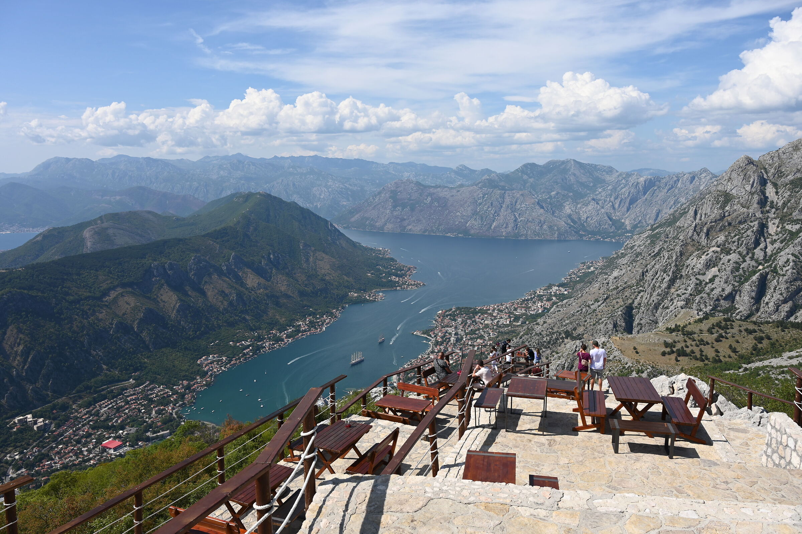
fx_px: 623
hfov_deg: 65.5
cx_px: 401
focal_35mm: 28
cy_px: 267
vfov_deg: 46.3
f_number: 9
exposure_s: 1/320
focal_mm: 28
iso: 100
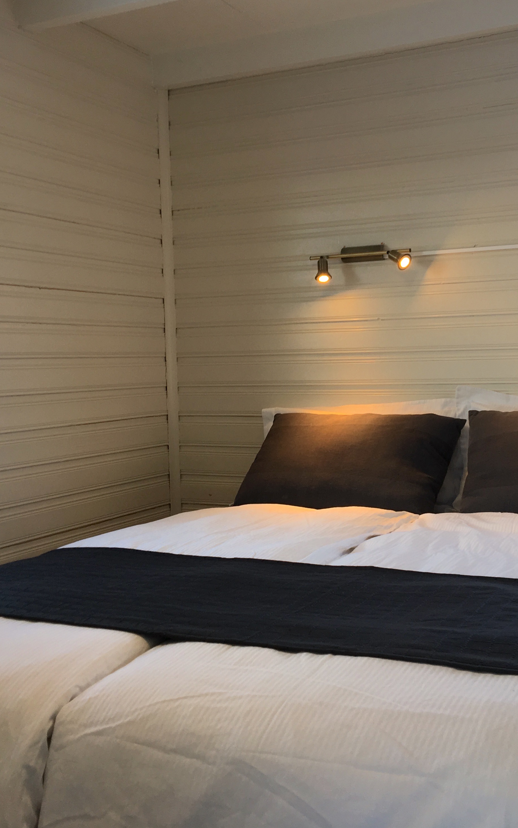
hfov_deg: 30.4
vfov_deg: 47.2
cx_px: 316
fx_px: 949
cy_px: 410
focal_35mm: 42
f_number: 2.2
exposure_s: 1/50
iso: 25
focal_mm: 4.15
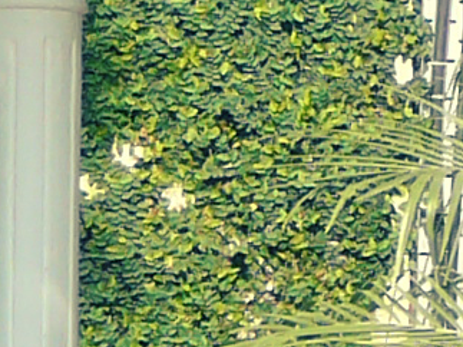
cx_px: 357
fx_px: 12501
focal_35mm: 935
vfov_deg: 1.6
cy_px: 241
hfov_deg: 2.1
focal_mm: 17.6
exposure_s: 1/250
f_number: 3.9
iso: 80
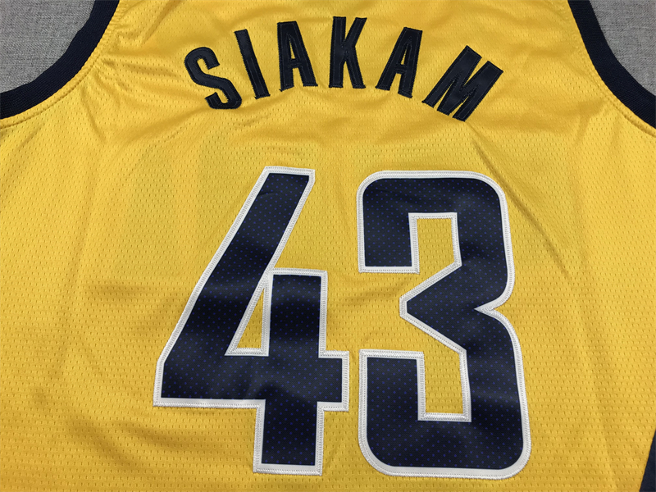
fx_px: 531
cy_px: 246
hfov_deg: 63.4
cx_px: 328
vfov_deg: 49.7
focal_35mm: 28
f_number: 1.8
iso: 20
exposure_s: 1/100
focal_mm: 3.99
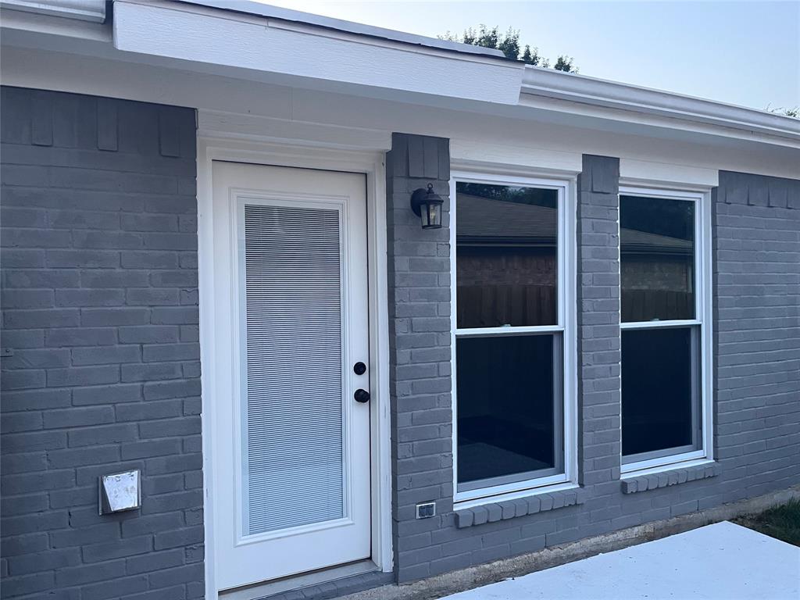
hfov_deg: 67.3
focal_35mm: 26
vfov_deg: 53.1
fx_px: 601
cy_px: 300
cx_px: 400
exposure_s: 1/60
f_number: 1.6
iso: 400
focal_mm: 5.1
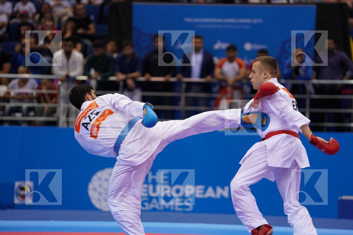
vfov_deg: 6.9
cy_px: 118
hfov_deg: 10.3
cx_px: 176
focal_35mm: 200
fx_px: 1961
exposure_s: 1/1000
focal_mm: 200
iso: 1000
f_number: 2.8
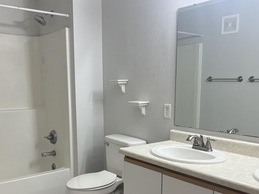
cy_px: 134
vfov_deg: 36.3
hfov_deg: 47.8
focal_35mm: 39
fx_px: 292
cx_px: 120
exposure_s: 1/120
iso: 50
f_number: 1.5
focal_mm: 5.7
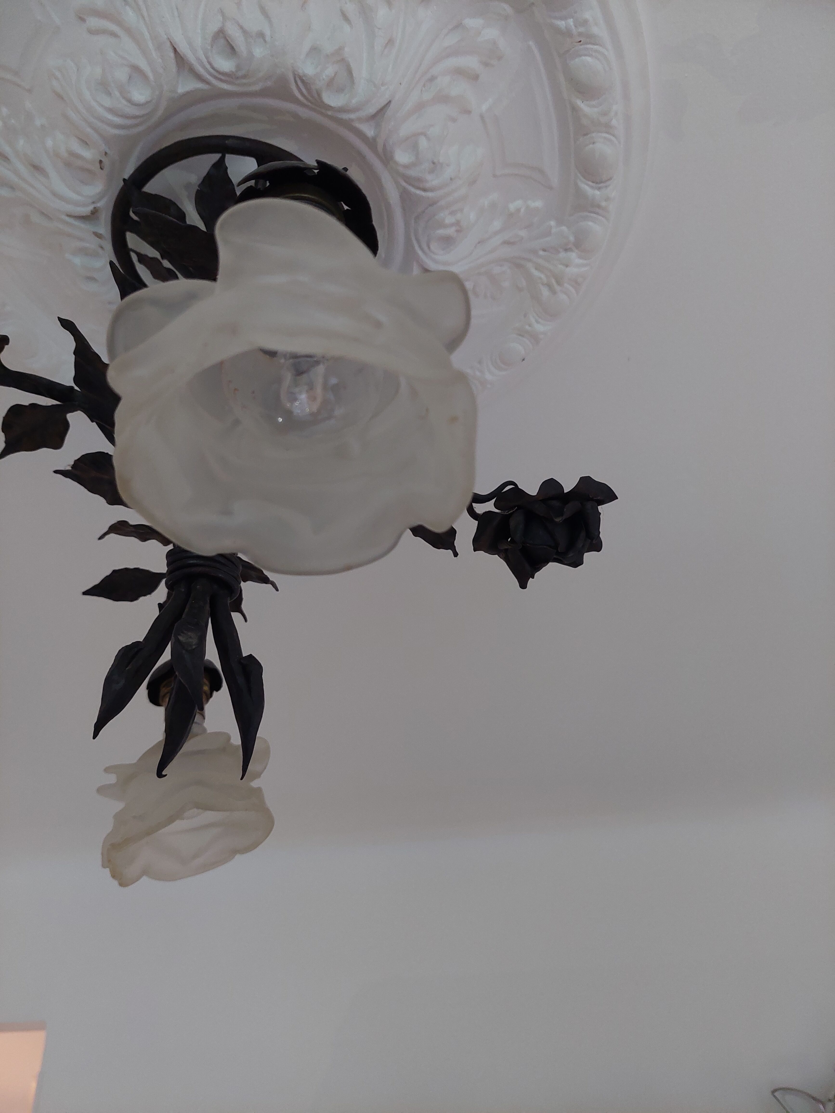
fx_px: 772
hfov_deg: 56.8
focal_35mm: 24
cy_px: 556
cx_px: 418
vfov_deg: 71.6
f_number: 1.8
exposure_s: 1/50
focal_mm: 5.23
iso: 500
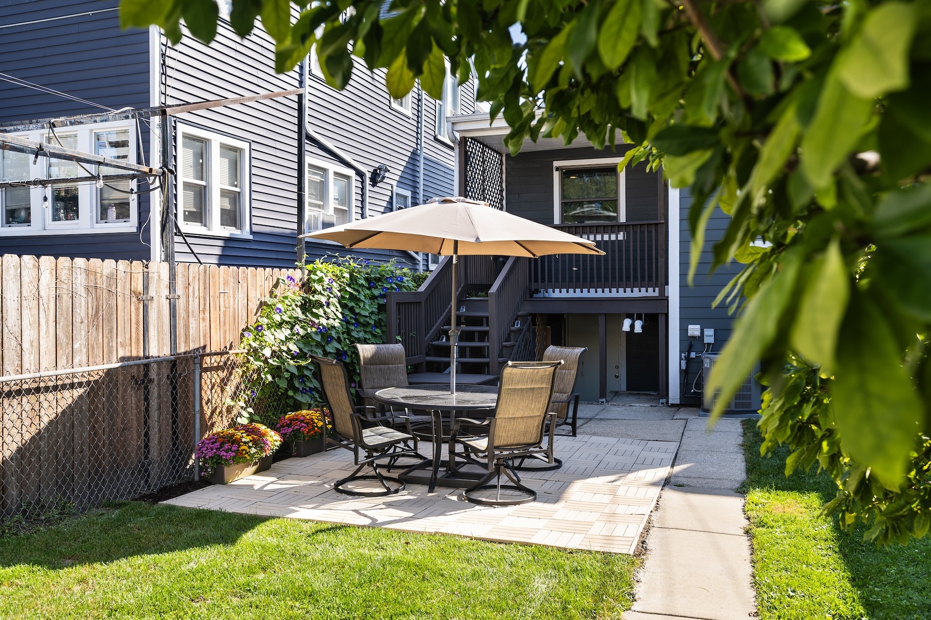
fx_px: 776
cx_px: 466
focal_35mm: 30
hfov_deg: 61.9
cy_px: 310
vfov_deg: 43.6
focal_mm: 30
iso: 200
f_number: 5.6
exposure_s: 1/250
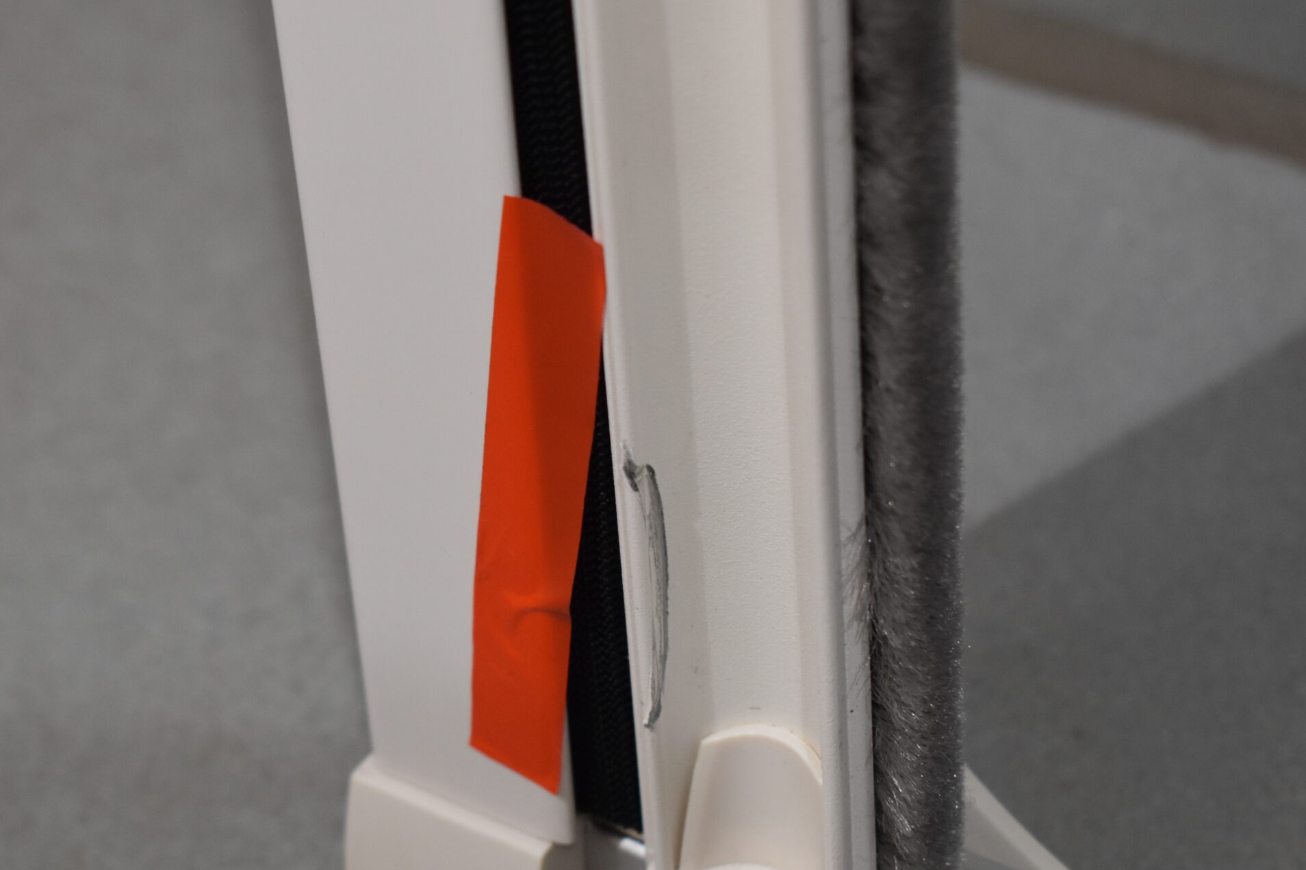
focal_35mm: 111
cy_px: 568
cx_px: 635
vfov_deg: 12.4
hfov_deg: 18.5
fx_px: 4015
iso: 1000
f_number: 5.6
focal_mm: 55
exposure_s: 1/125
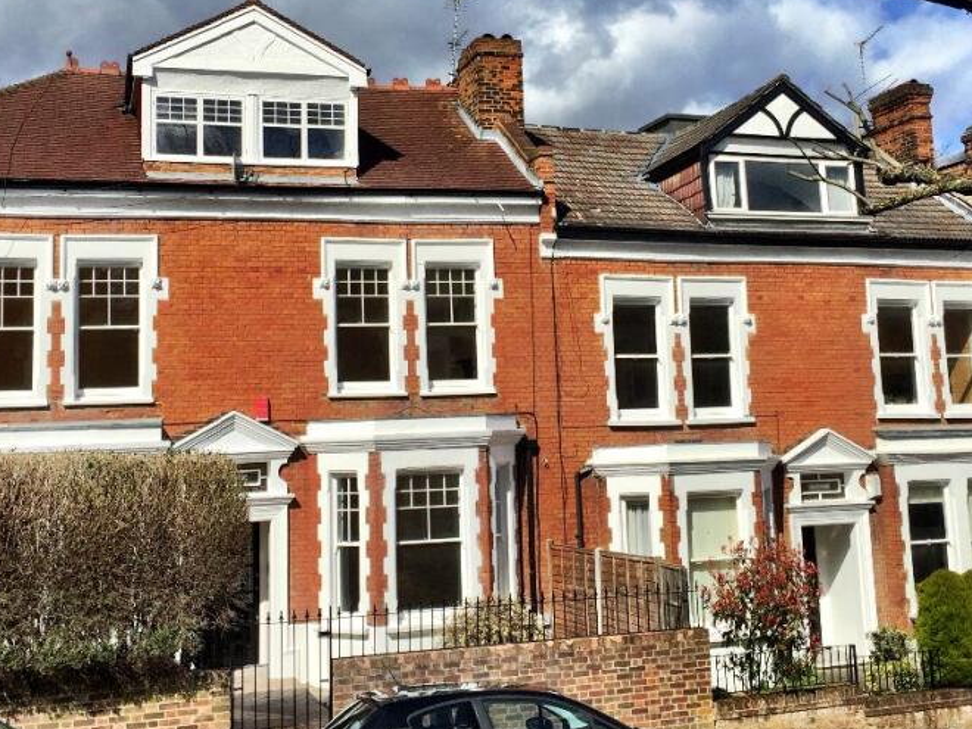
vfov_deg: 32.1
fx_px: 1264
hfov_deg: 42.1
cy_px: 290
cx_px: 502
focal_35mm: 45
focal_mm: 4.15
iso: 32
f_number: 2.2
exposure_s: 1/3968
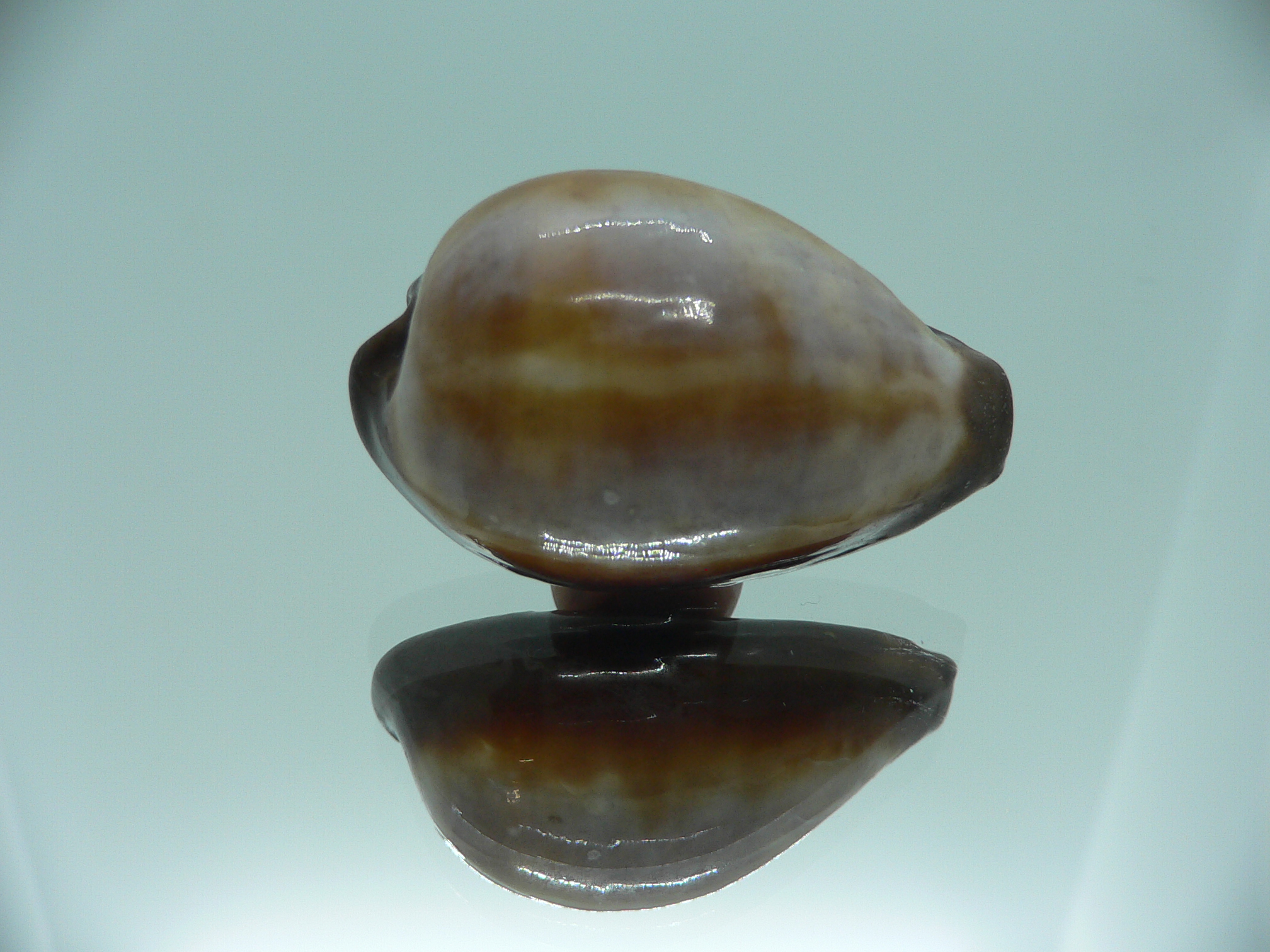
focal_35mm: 35
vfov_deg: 40.7
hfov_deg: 52.6
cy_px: 476
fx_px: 1284
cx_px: 635
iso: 80
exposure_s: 1/60
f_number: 2.8
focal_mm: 4.6
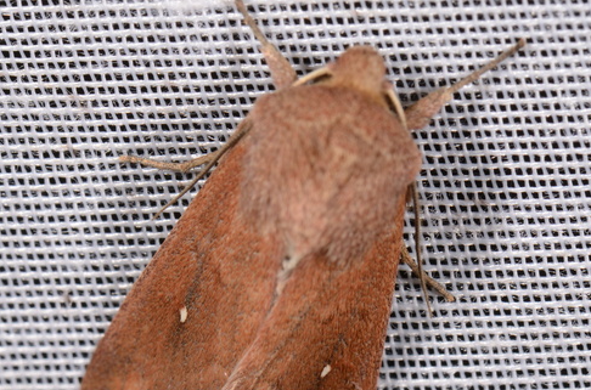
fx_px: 3402
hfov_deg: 9.9
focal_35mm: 208
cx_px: 304
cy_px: 309
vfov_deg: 6.6
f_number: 25
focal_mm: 85
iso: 100
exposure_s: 1/60
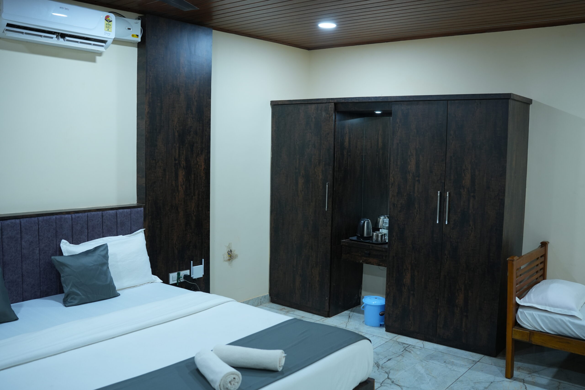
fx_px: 569
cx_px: 292
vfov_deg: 37.9
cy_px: 195
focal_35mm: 35
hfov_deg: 54.4
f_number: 3.2
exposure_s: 1/100
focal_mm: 35
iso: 800
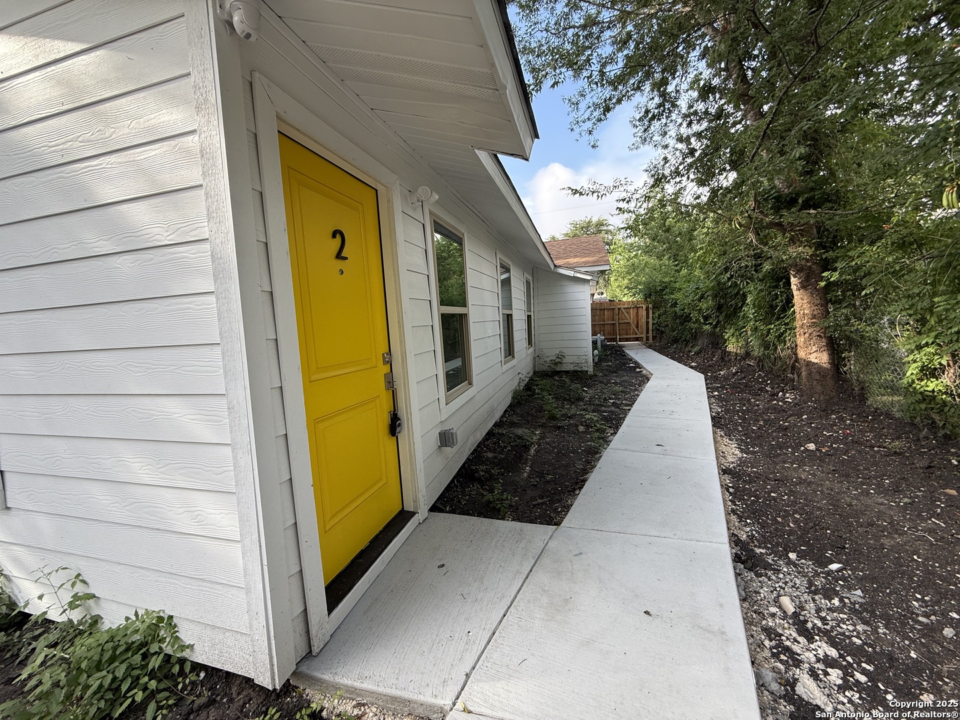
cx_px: 480
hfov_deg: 102.1
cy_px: 360
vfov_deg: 85.7
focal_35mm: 14
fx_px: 388
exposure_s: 1/236
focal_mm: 2.22
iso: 64
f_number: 2.2
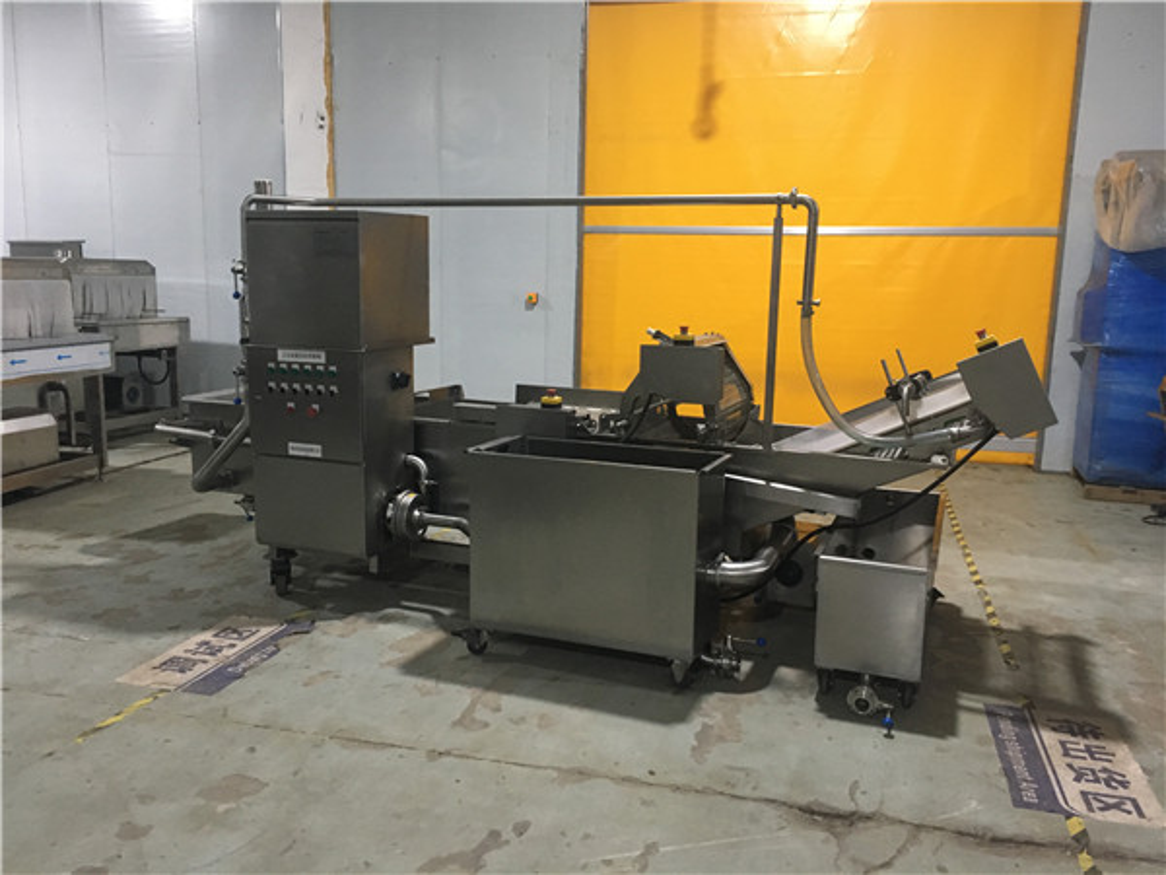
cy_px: 438
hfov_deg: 61.7
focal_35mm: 29
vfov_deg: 48.2
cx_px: 583
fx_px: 977
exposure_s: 1/20
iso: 200
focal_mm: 4.15
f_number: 2.2
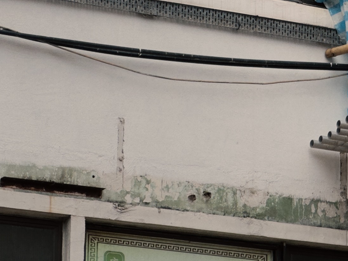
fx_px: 2845
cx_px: 619
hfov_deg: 6.8
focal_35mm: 283
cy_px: -183
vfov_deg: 5.2
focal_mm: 9
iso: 32
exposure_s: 1/100
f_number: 2.8
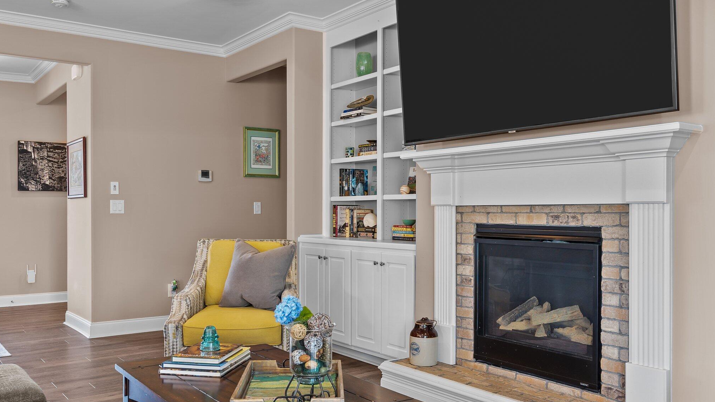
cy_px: 236
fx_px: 607
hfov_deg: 61.0
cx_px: 355
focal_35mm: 32
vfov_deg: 36.6
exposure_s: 2
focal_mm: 20
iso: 200
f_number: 8
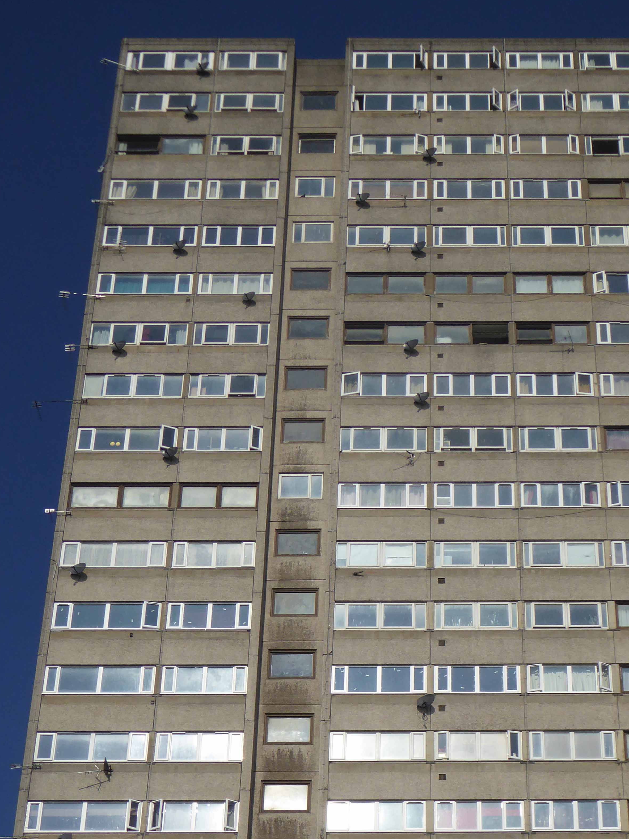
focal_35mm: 76
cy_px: 634
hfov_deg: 19.3
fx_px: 1842
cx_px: 433
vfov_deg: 25.3
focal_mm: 8.4
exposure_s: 1/2000
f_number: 4.5
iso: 100
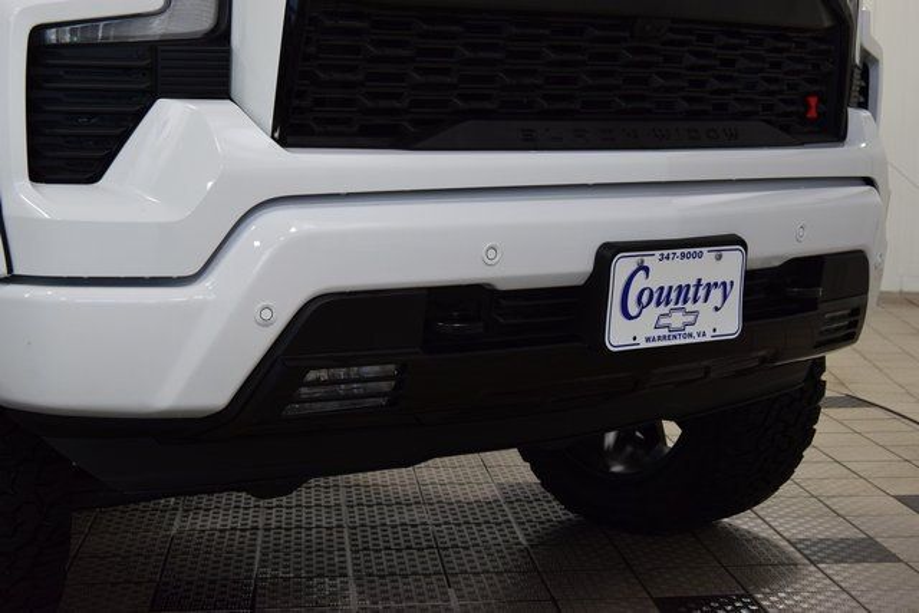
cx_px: 460
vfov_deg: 21.6
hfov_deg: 31.9
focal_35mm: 63
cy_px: 306
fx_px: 1609
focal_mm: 42
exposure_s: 1/60
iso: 1250
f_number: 8
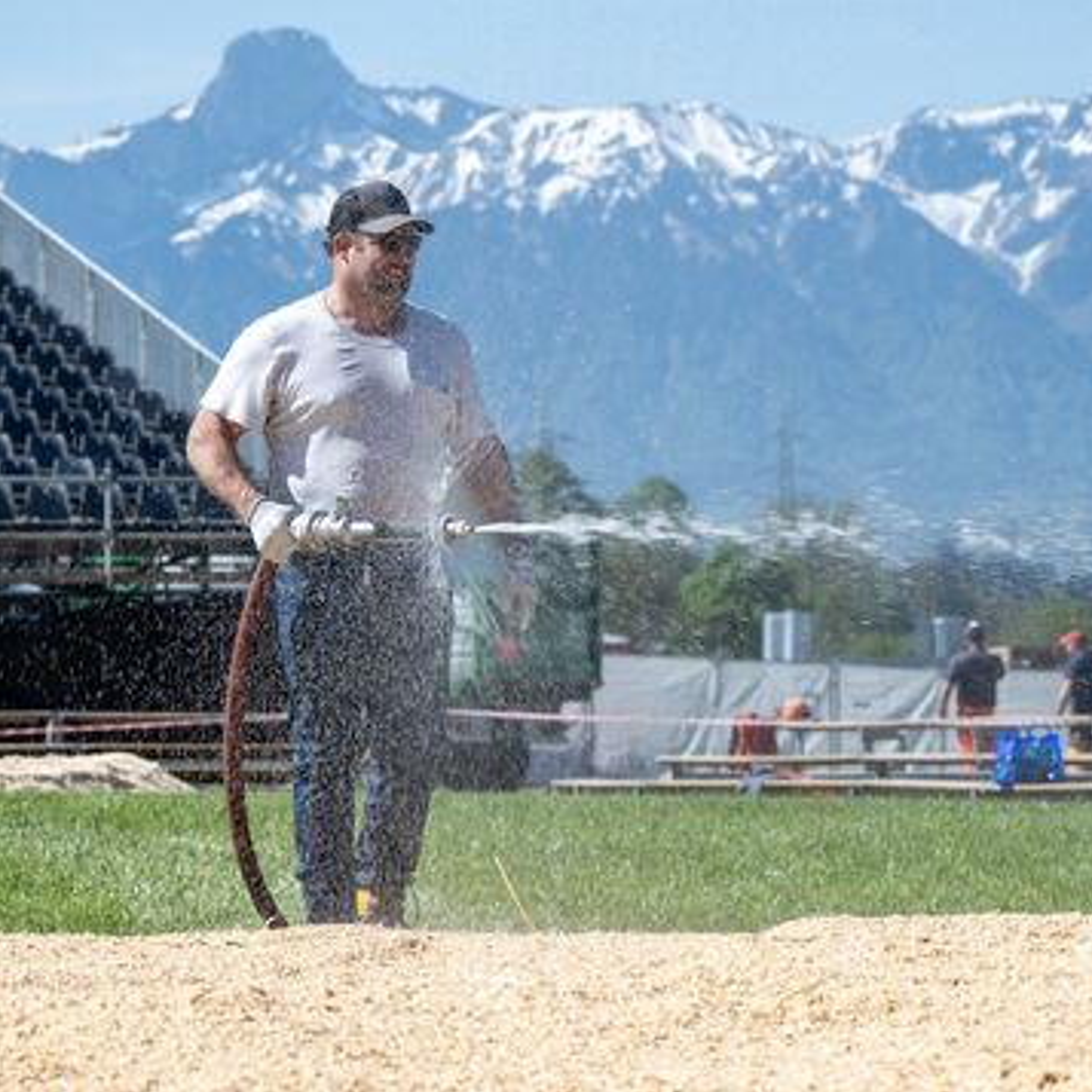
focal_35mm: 167
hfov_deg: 10.5
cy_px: 548
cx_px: 379
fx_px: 5960
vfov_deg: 10.5
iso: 200
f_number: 8
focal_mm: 130
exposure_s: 1/400
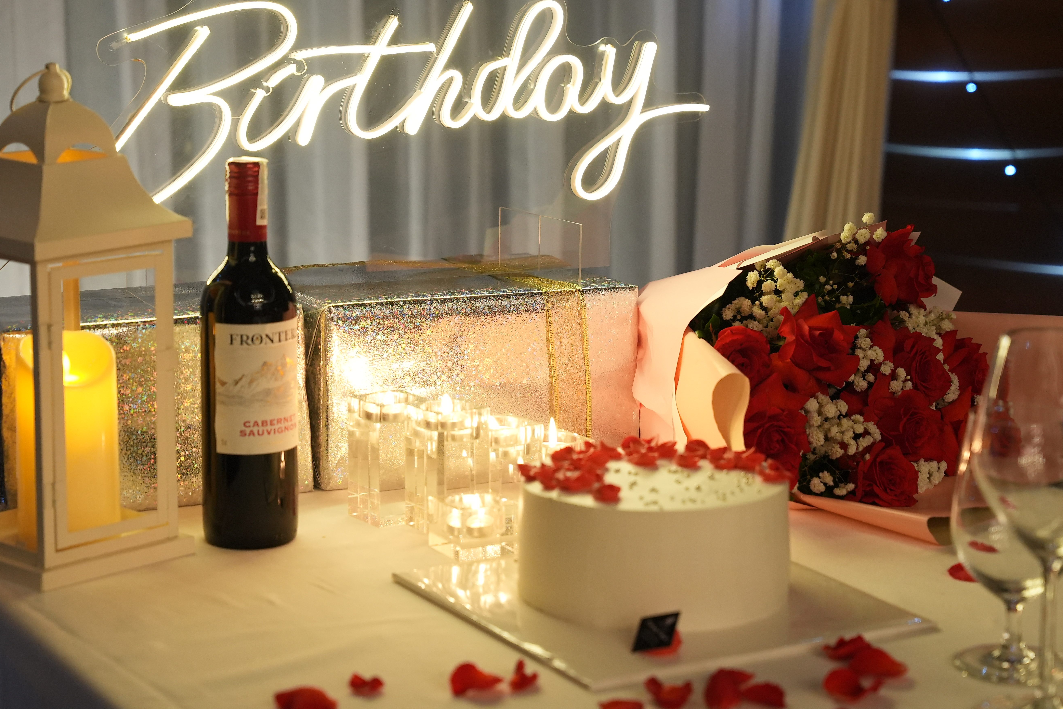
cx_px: 519
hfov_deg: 25.6
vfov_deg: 17.2
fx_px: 2336
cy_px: 244
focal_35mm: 79
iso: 1600
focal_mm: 59.1
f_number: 3.5
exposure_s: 1/100
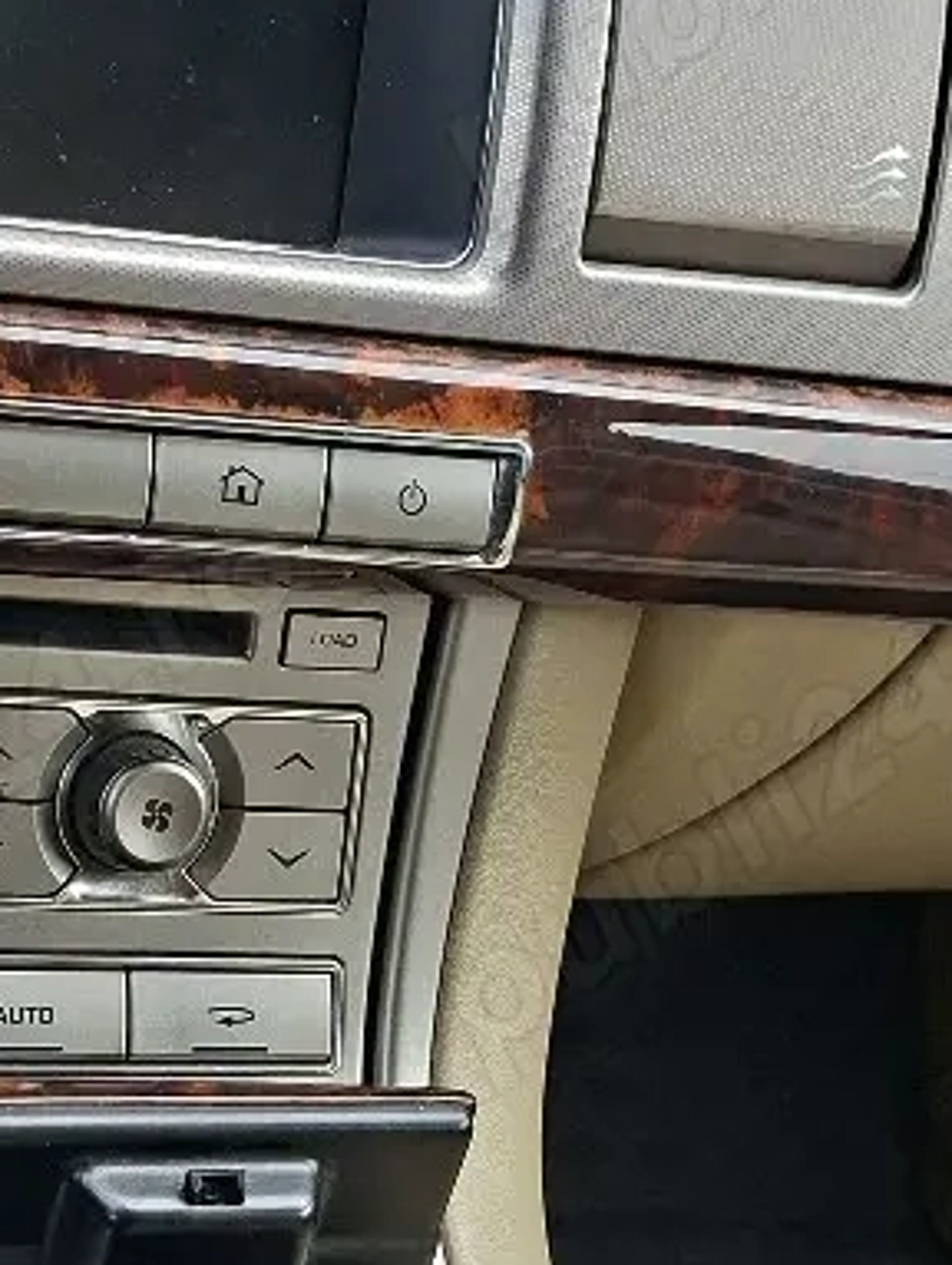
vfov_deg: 24.2
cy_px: 917
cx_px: 159
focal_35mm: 80
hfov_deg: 18.3
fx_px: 2929
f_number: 1.8
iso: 50
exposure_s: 1/250
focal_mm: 5.54
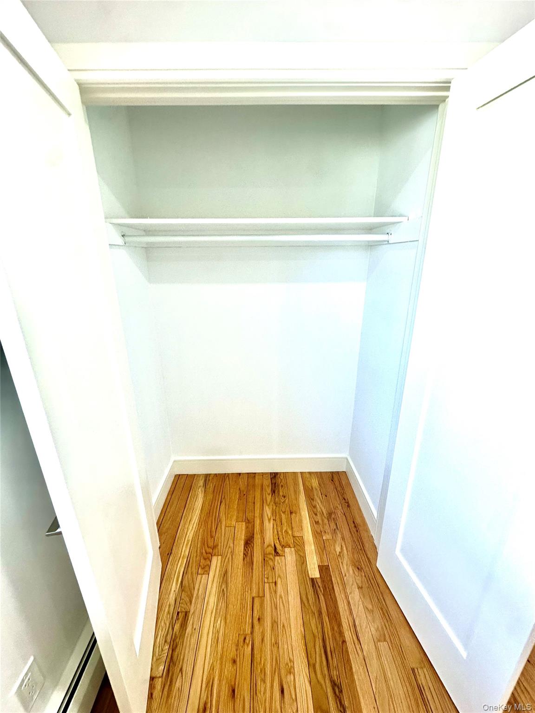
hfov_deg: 85.7
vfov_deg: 102.1
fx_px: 288
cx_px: 268
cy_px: 356
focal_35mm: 14
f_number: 2.2
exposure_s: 1/99
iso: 100
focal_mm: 2.22
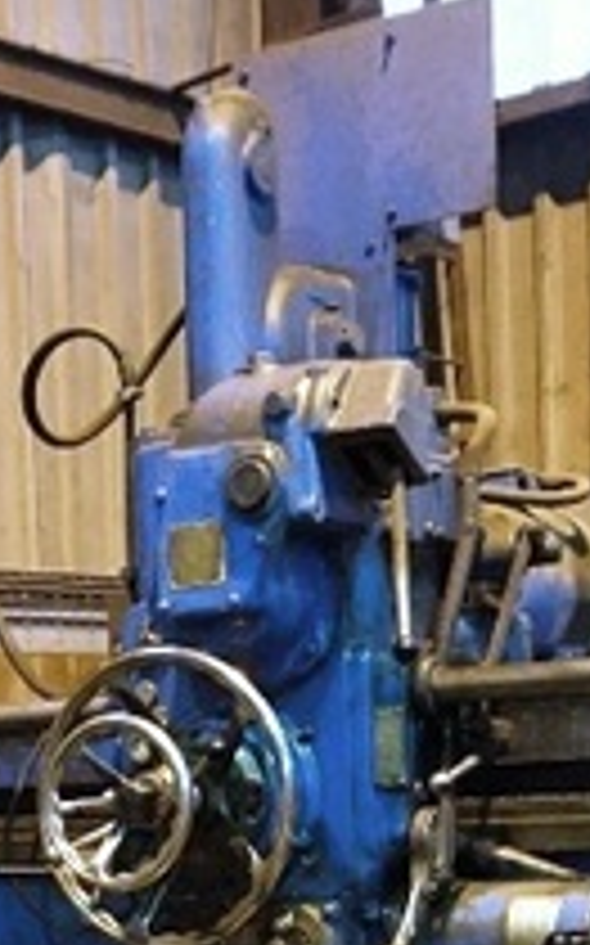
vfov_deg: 23.2
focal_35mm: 84
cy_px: 1030
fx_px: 2164
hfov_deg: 15.3
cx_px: 36
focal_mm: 16
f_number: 3.5
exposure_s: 1/40
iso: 3200
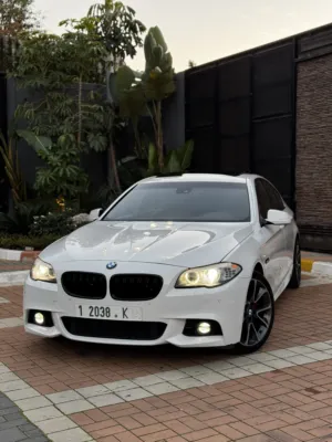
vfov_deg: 39.7
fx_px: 614
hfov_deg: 30.3
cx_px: 166
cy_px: 221
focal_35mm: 48
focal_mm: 6.76
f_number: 1.78
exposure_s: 1/274
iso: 64
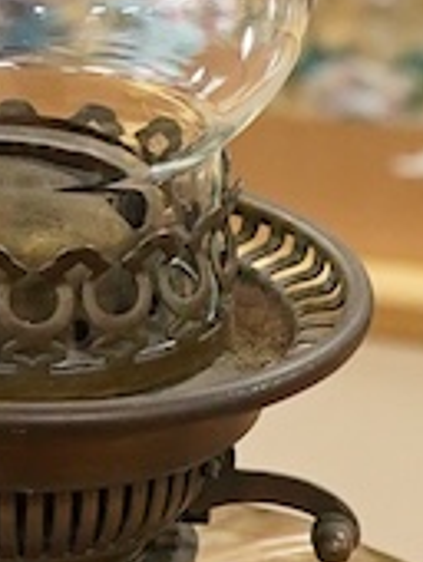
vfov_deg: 6.9
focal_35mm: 286
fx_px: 4648
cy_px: -12
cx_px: 23
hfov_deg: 5.2
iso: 2500
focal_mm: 30
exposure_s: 1/160
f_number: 8
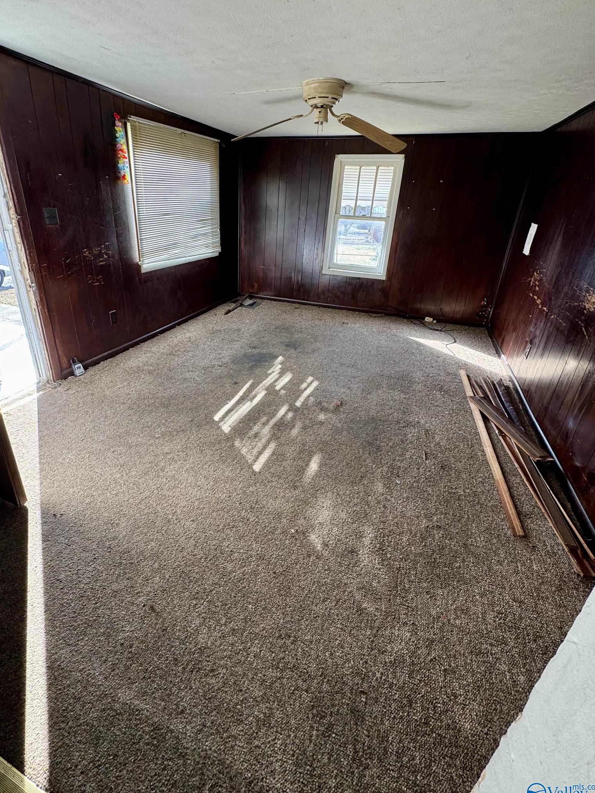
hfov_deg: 77.8
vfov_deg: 94.2
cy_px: 357
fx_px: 367
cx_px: 263
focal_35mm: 16
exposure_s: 1/99
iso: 125
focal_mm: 2.22
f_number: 2.2
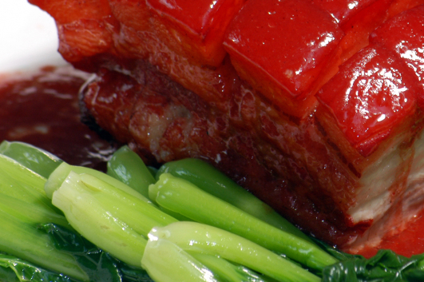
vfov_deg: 3.1
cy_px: 33
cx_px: 332
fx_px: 5271
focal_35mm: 448
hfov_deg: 4.6
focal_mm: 155
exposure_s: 1/20
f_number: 9
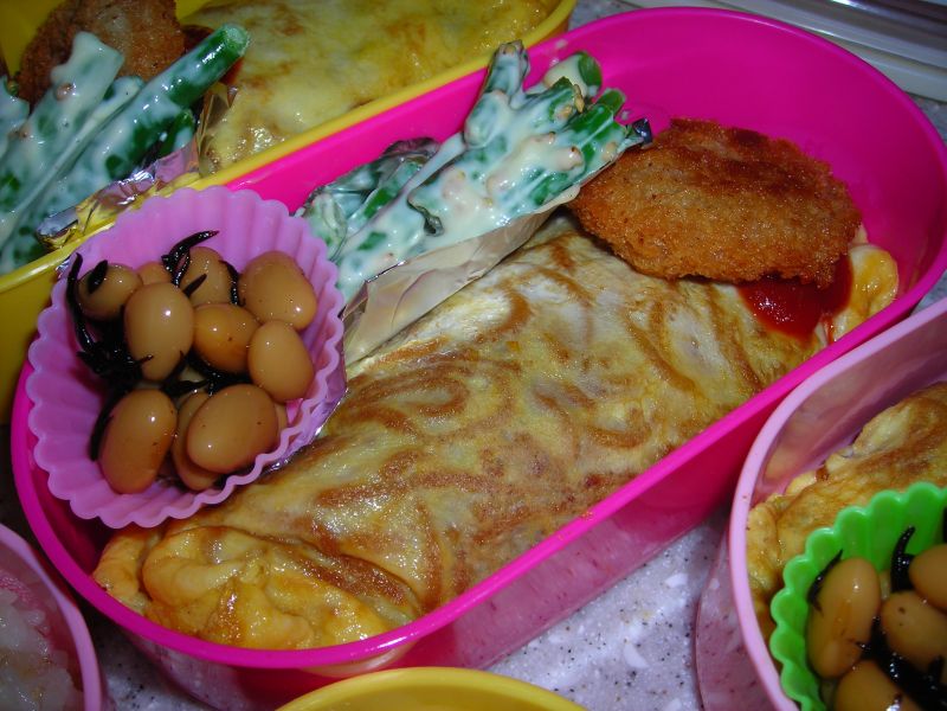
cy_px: 356
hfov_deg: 45.8
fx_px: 1122
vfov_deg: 35.1
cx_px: 474
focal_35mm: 41
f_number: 6.6
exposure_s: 1/60.1
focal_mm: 6.8
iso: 50
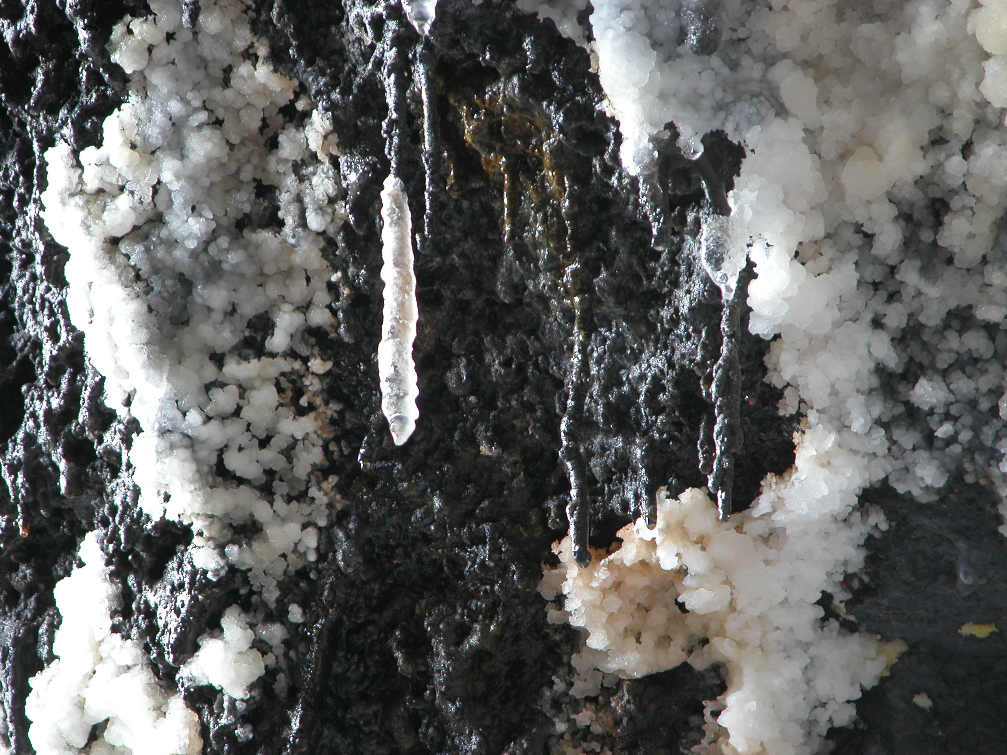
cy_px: 378
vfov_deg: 5.3
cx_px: 504
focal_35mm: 280
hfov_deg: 7.1
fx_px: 8145
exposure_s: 1/15.1
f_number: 4.2
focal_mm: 71.2
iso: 100
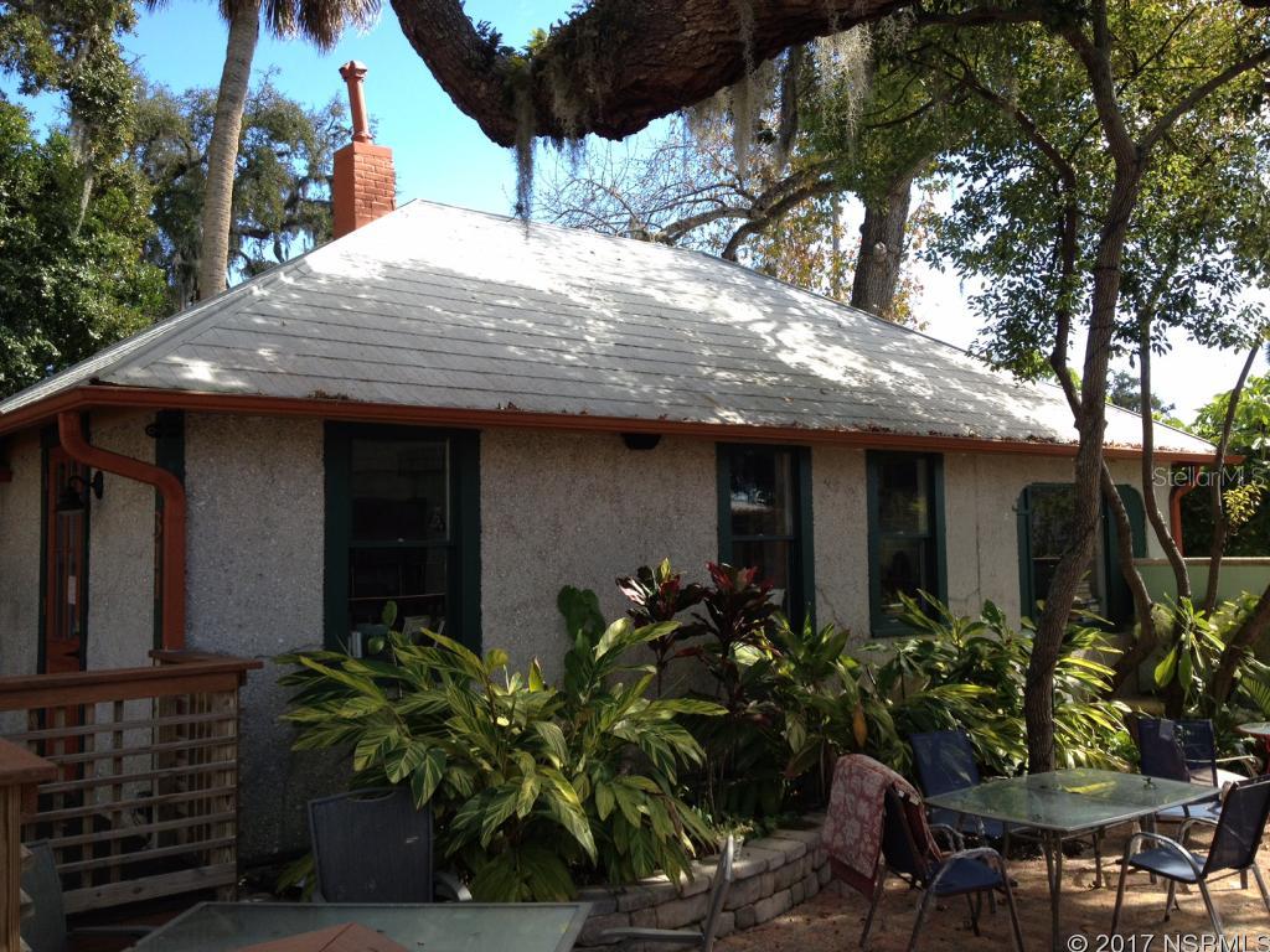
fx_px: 1284
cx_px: 635
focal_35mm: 35
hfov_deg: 52.6
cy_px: 476
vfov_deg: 40.7
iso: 50
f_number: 2.4
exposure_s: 1/464
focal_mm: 4.28
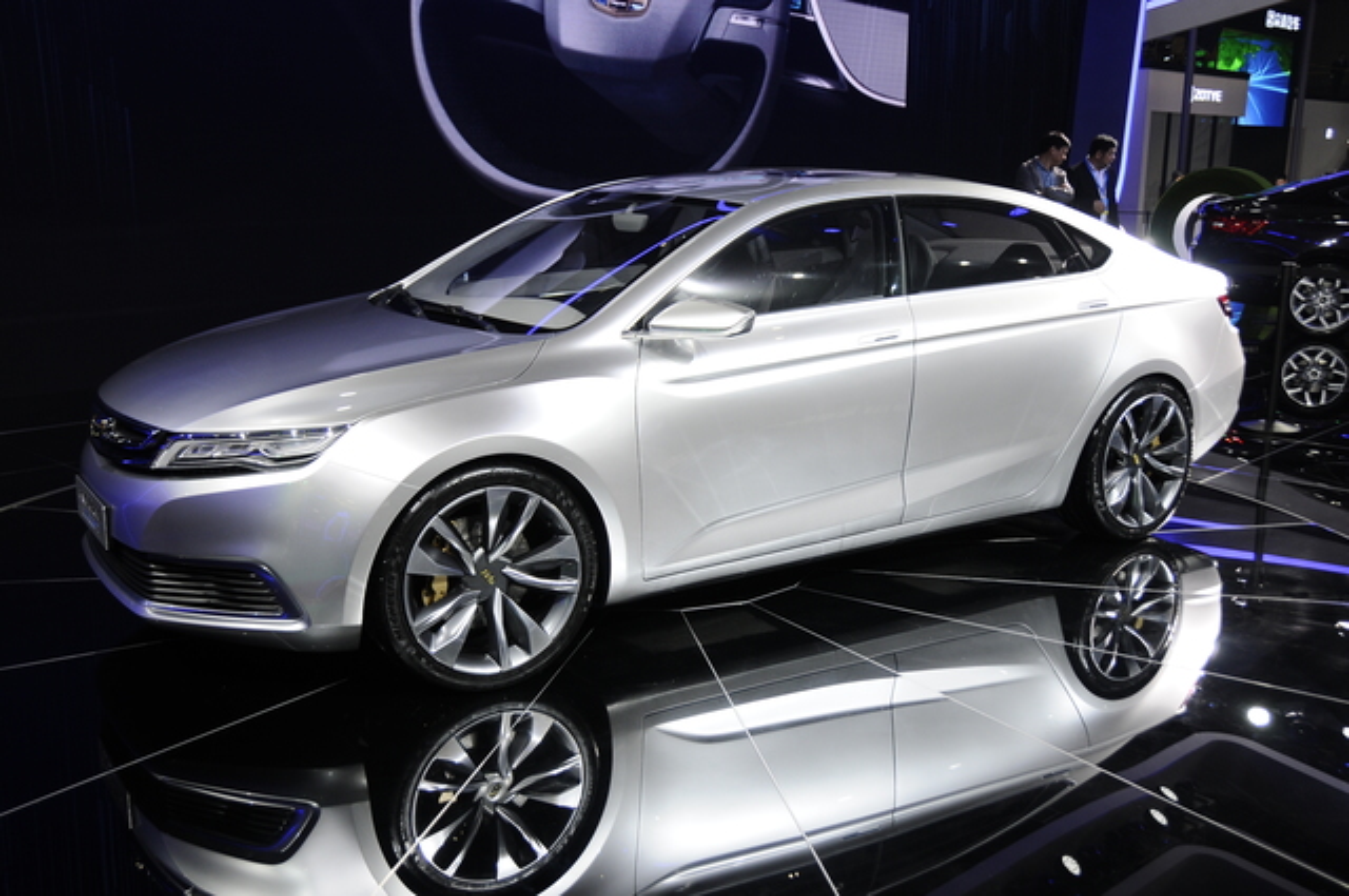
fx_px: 1347
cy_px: 448
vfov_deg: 36.8
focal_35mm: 36
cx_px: 674
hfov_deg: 53.2
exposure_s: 1/80
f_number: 4.5
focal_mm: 24
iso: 400
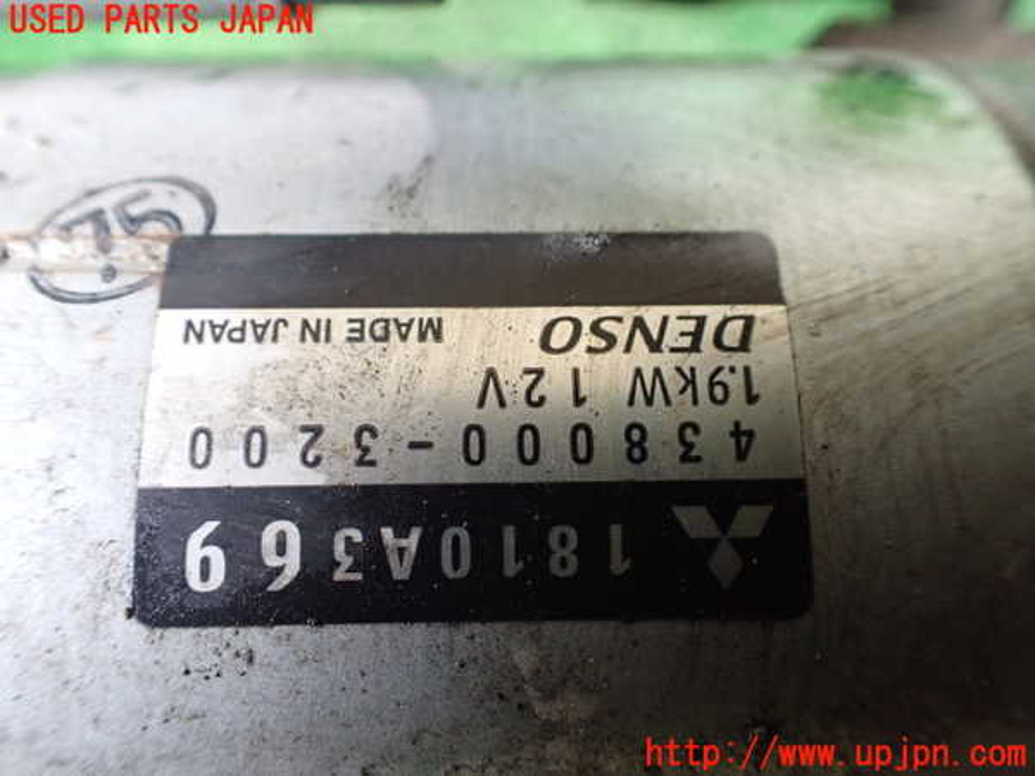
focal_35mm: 30
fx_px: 897
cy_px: 388
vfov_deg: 46.8
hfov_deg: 60.0
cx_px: 518
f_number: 2.3
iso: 800
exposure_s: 1/125
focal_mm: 5.4
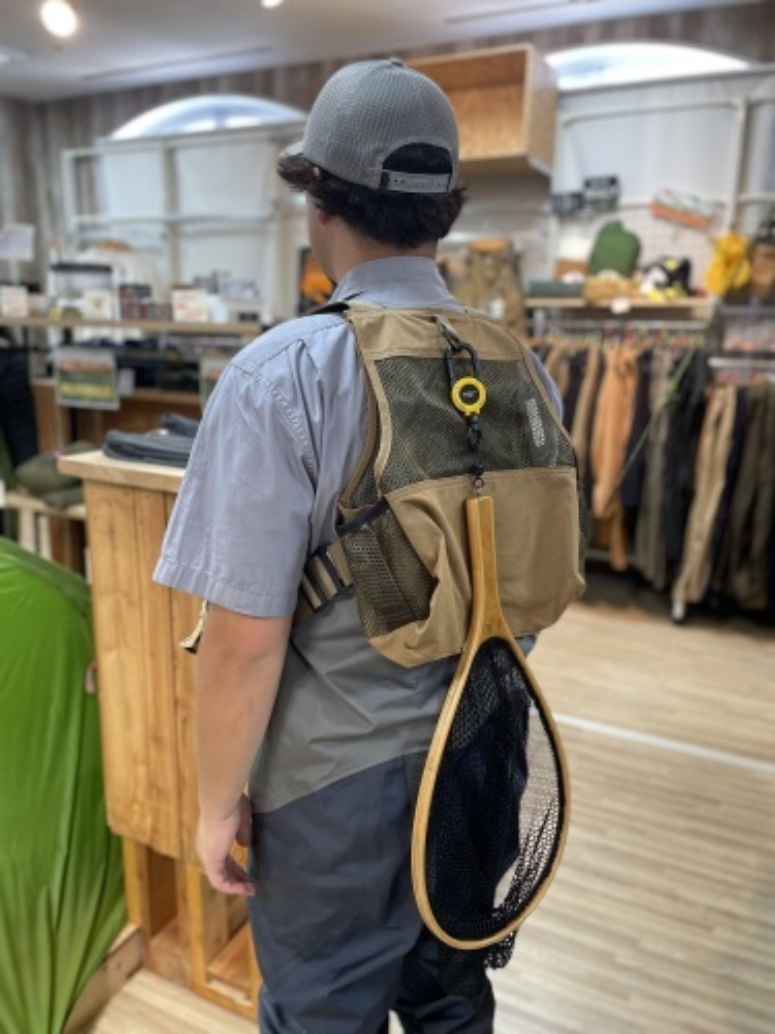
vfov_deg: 67.3
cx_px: 388
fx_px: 776
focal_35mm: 26
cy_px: 517
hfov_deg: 53.1
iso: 100
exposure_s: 1/50
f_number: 1.6
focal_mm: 4.2
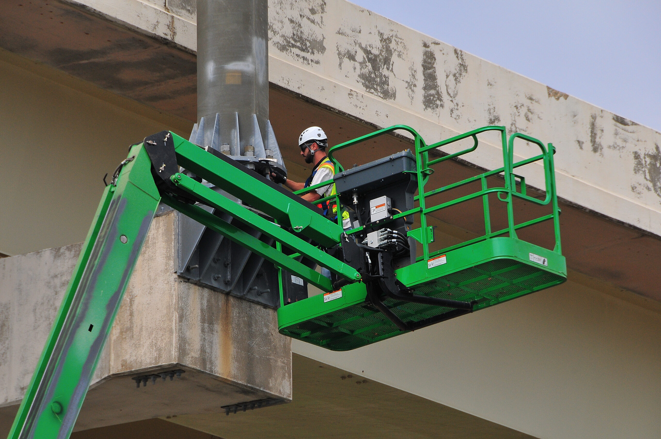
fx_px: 5501
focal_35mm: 300
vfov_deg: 4.6
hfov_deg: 6.9
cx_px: 330
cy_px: 220
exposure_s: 1/500
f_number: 11
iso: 400
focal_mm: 200
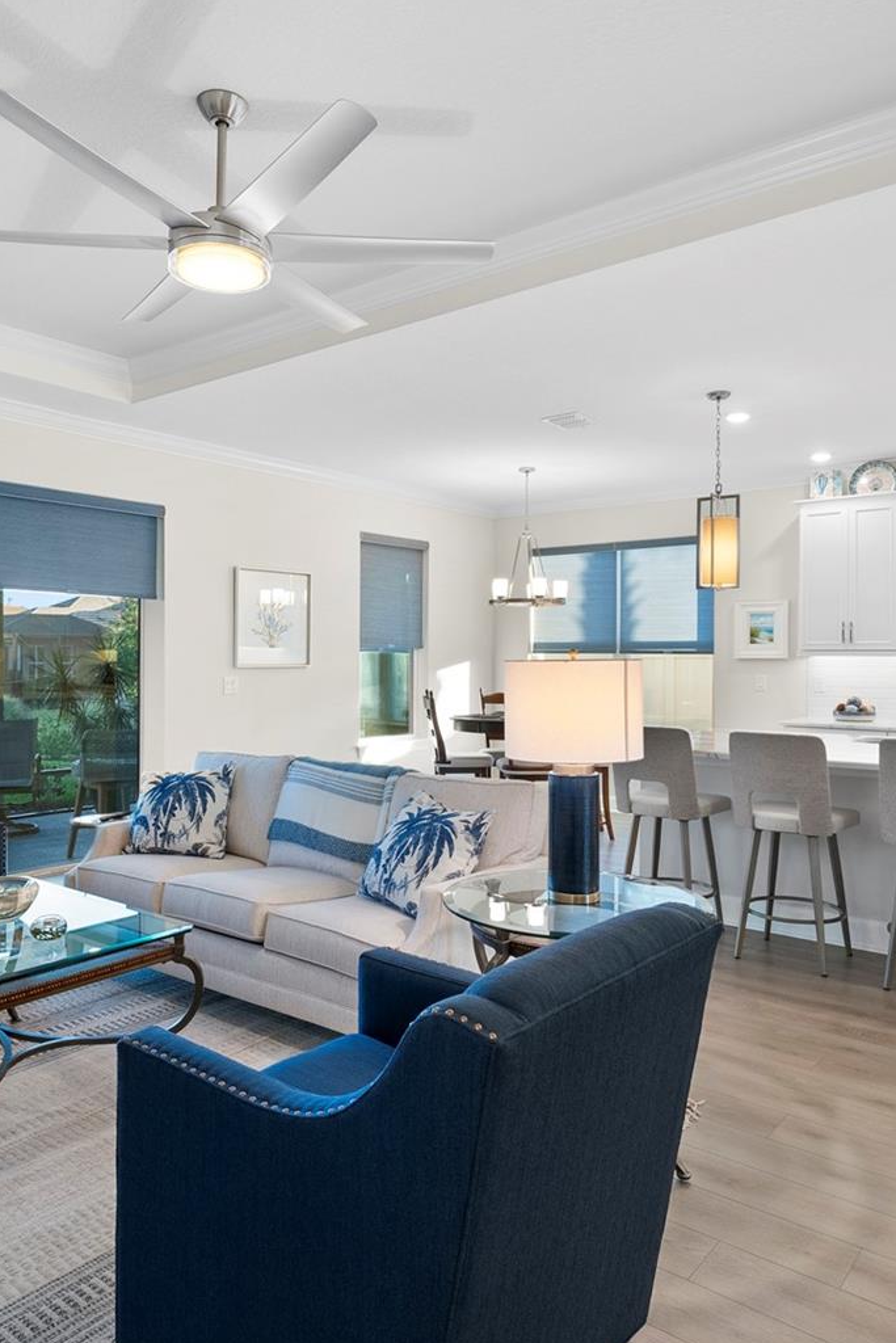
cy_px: 673
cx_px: 416
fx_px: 933
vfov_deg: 71.5
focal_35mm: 25
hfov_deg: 51.3
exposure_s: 1/8
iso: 640
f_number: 7.1
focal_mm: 16
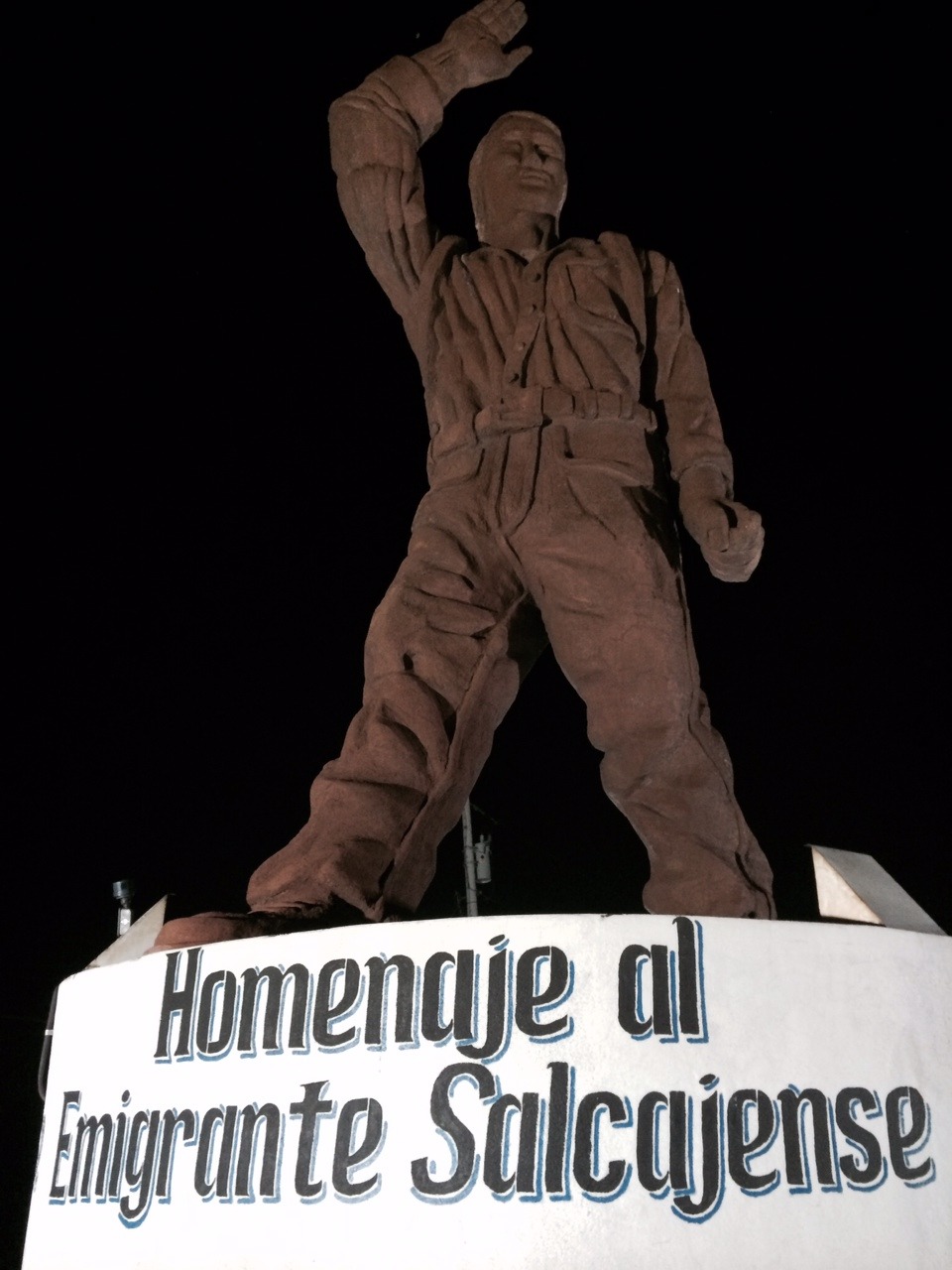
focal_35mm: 30
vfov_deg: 60.0
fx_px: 1100
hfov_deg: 46.8
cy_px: 635
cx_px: 476
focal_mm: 4.12
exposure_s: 1/15
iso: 320
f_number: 2.2
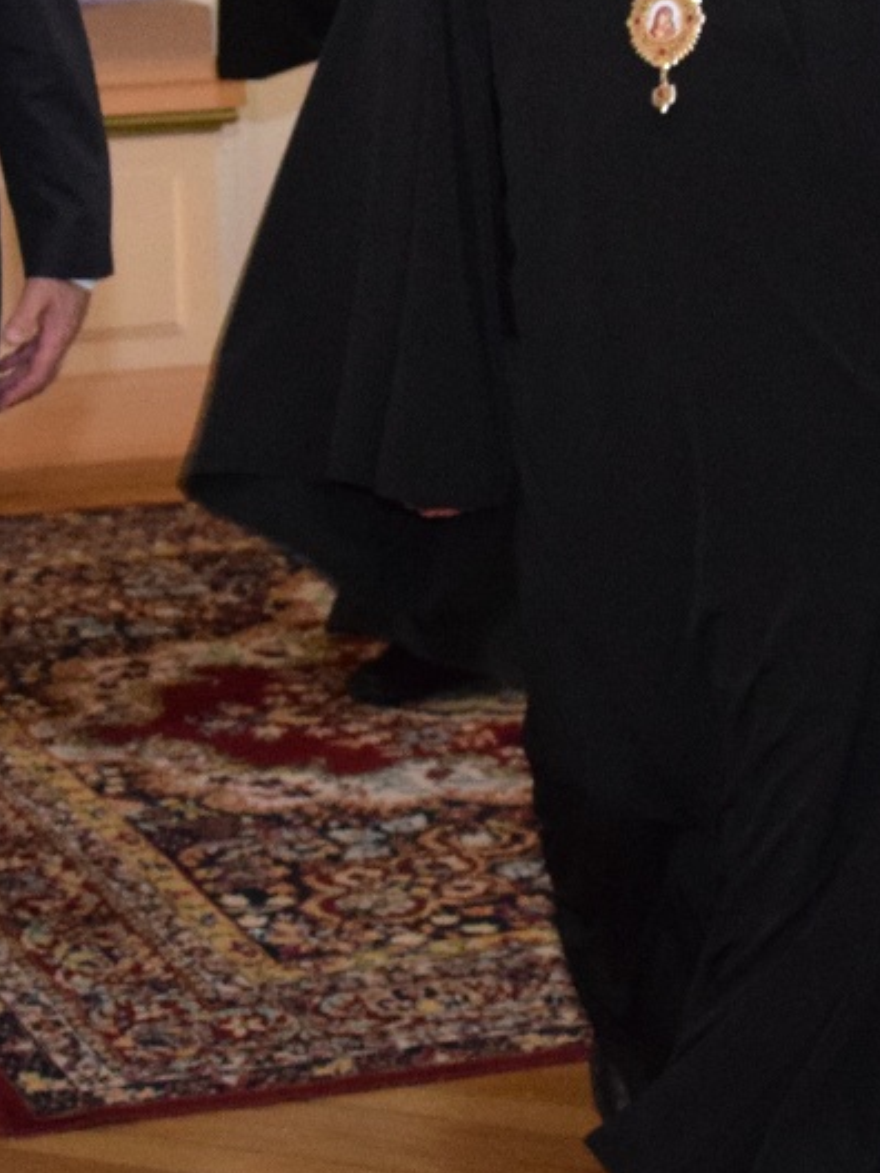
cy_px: 205
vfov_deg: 14.9
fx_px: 4440
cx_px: 407
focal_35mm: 131
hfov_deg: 11.3
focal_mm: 24
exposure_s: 1/60
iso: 3200
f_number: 3.8
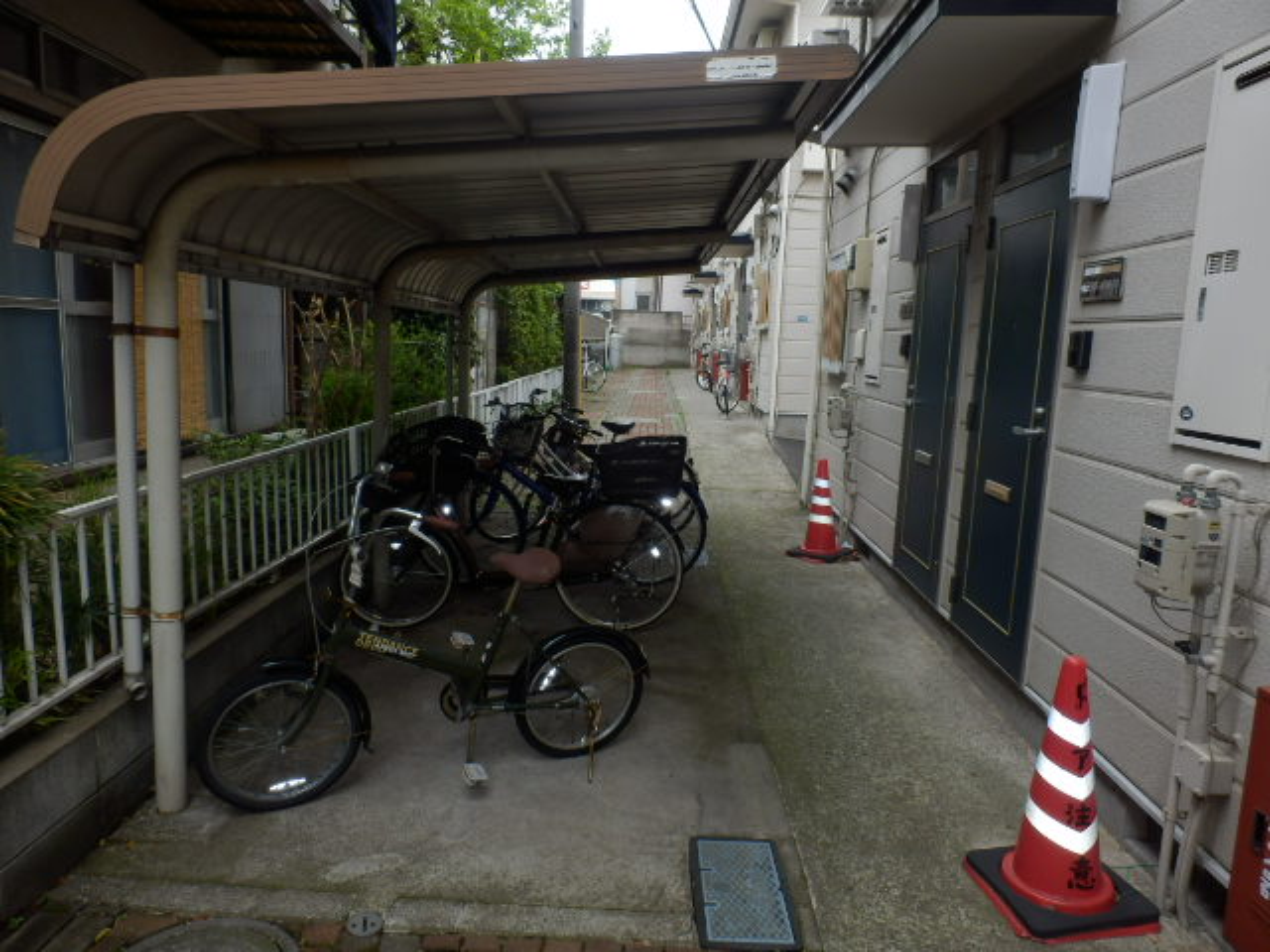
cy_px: 476
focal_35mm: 24
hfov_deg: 71.6
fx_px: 881
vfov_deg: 56.8
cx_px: 635
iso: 80
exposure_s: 1/30
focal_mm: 4.2
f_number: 7.9
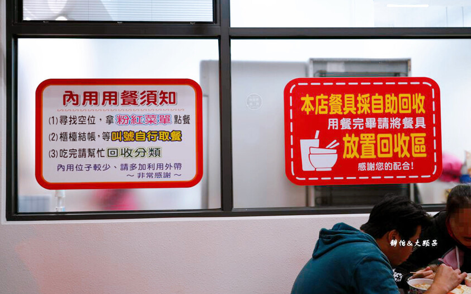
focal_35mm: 36
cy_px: 140
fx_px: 462
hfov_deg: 54.0
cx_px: 237
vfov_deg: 35.3
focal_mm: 35
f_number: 4
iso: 320
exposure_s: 1/40
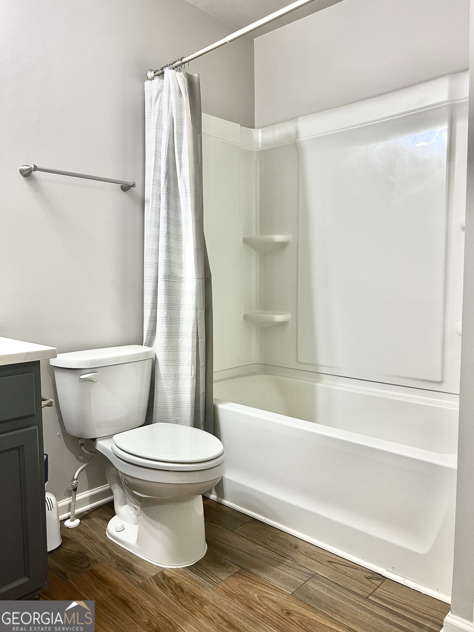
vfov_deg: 67.3
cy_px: 316
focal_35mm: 26
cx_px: 237
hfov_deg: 53.1
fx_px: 475
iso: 125
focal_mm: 5.7
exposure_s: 1/60
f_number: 1.5
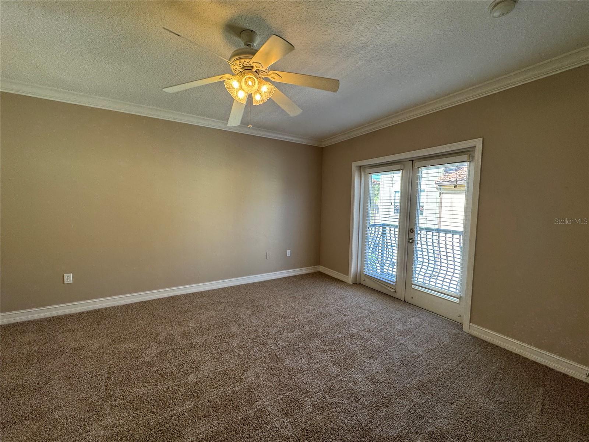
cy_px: 221
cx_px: 294
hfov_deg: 102.1
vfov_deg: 85.7
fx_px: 238
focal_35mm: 14
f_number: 2.2
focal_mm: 2.22
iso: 80
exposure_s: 1/120
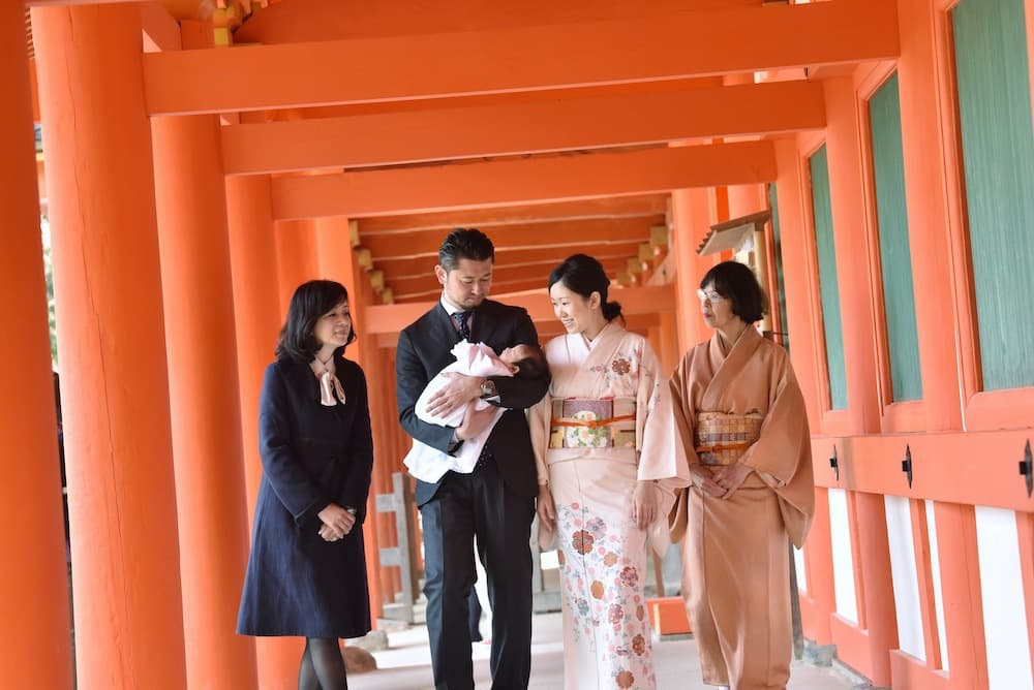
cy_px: 345
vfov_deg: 11.3
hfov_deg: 16.8
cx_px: 517
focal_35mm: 122
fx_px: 3506
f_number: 6.3
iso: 2000
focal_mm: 122
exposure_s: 1/200
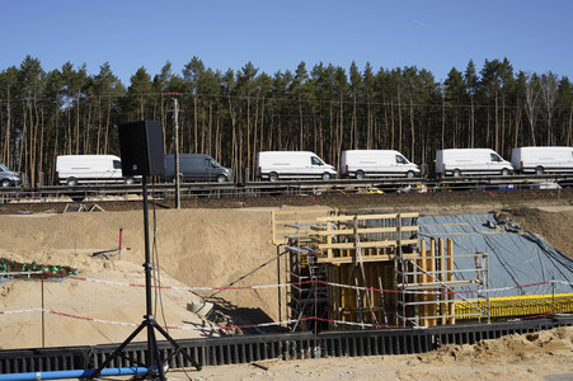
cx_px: 286
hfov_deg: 45.5
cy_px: 190
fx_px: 684
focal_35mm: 43
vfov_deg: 31.1
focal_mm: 43
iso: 100
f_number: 9
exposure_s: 1/250
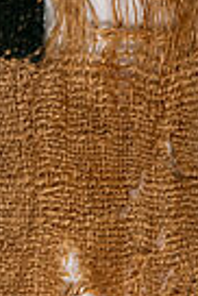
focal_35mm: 441
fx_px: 3629
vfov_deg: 4.7
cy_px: -78
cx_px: -877
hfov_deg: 2.9
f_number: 11
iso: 250
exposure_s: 1/40
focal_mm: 50
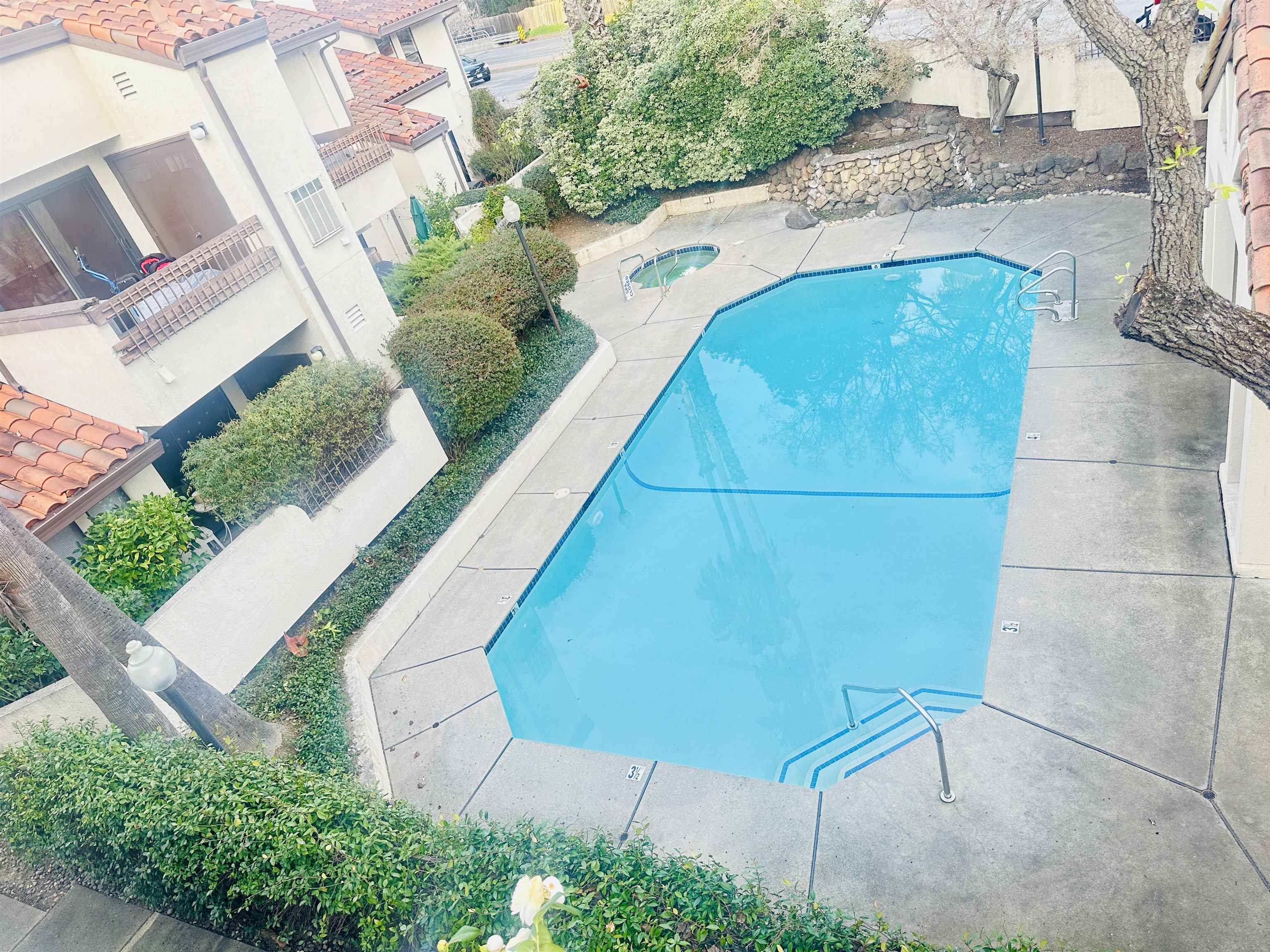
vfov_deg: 56.8
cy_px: 476
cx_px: 635
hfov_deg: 71.6
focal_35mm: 24
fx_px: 881
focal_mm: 6.86
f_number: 1.78
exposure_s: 1/125
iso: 100
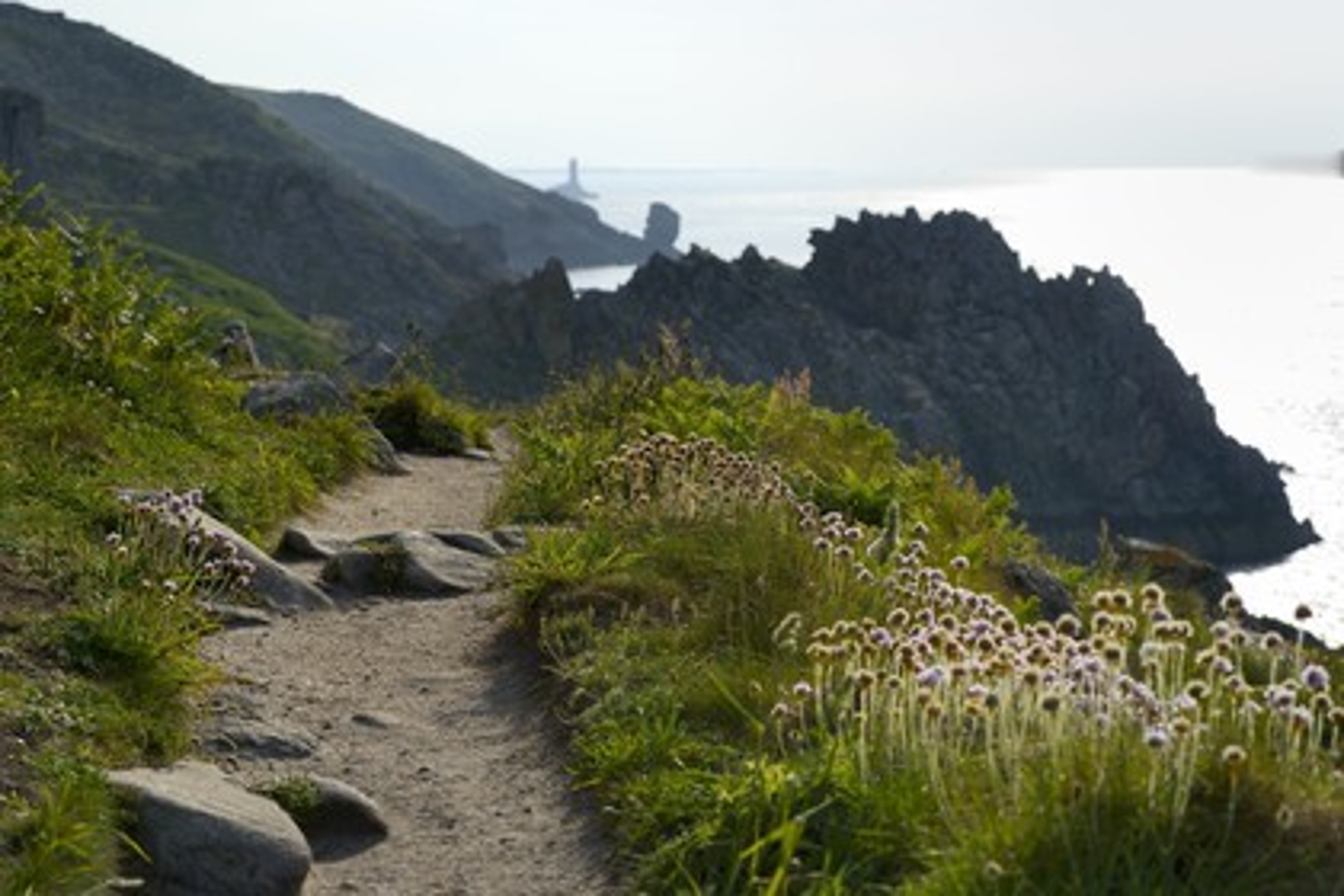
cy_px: 448
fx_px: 2800
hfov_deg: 27.0
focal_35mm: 75
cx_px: 672
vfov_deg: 18.2
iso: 100
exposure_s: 1/400
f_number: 8
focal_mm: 75
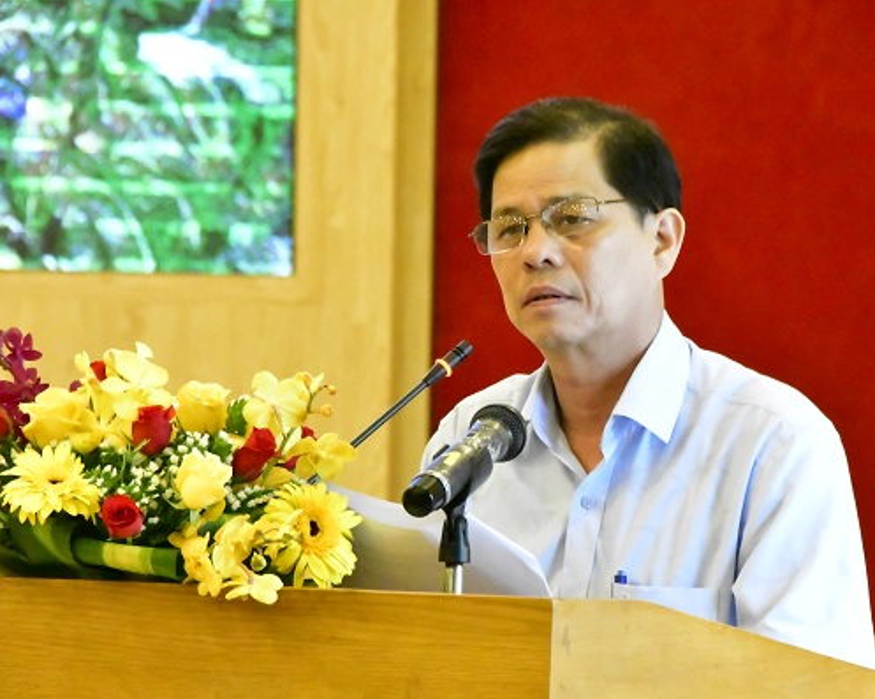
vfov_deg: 4.5
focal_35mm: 340
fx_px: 8800
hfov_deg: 5.7
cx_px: 500
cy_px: 350
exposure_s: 1/250
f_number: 9
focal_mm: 200
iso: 51200
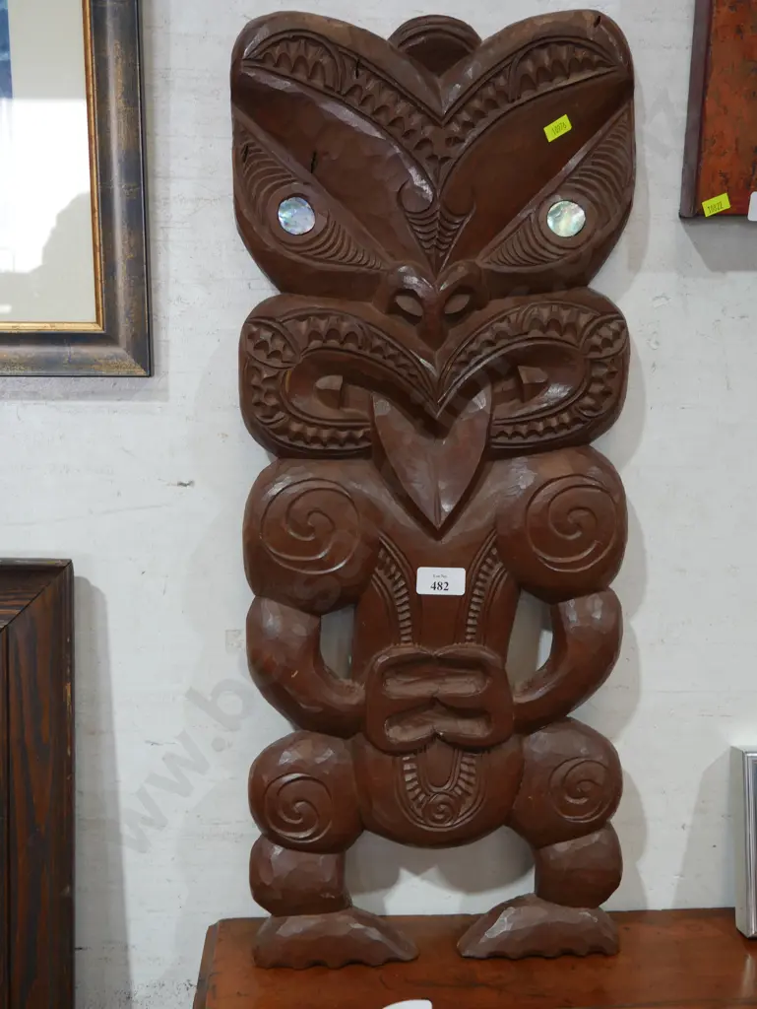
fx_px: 1107
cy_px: 504
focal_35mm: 38
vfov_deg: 49.0
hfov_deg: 37.8
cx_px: 378
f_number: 4.1
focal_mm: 19
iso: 500
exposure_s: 1/60
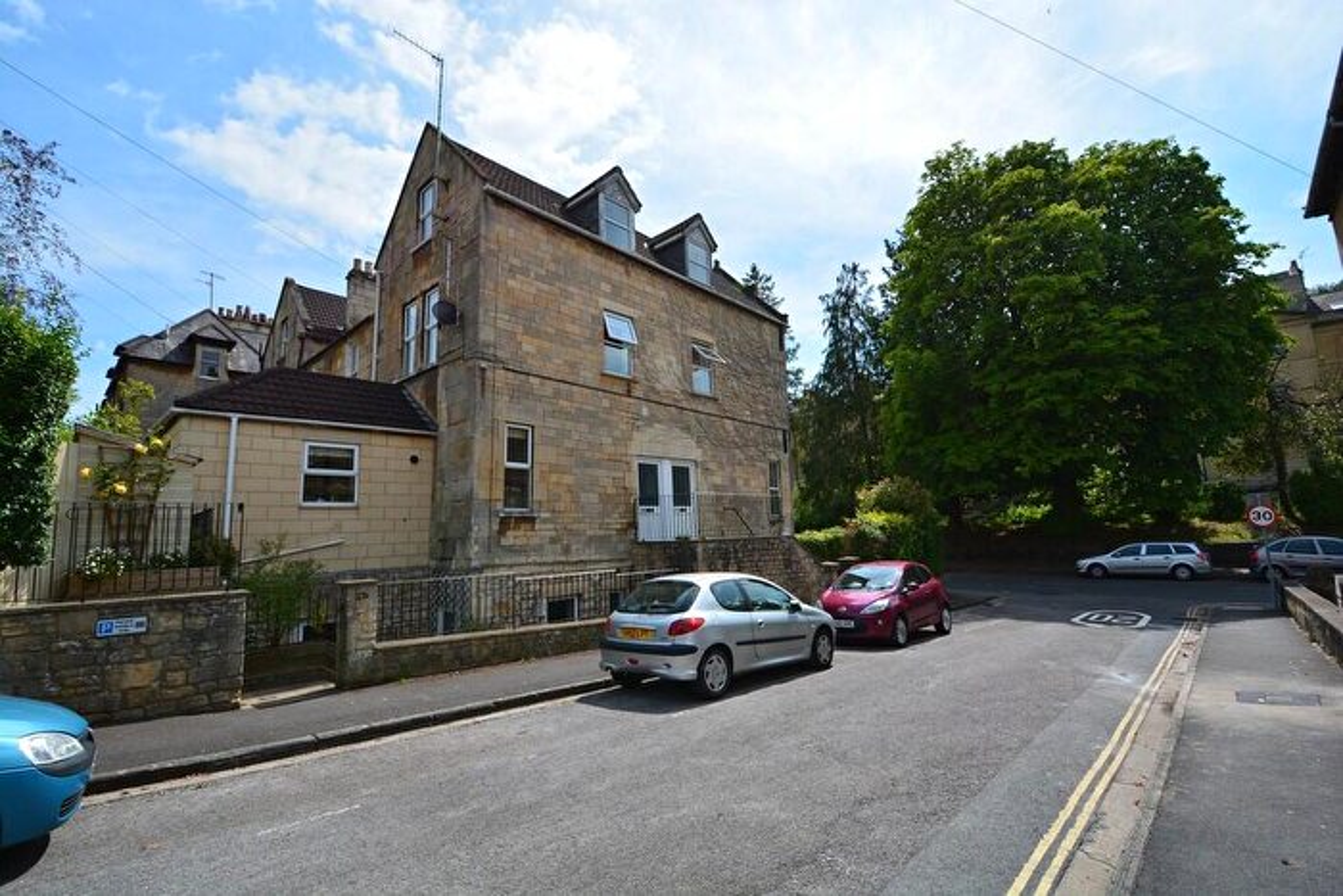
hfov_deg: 100.4
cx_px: 672
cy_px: 448
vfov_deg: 77.4
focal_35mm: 15
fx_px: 560
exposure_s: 1/320
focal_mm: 10
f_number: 10
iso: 200
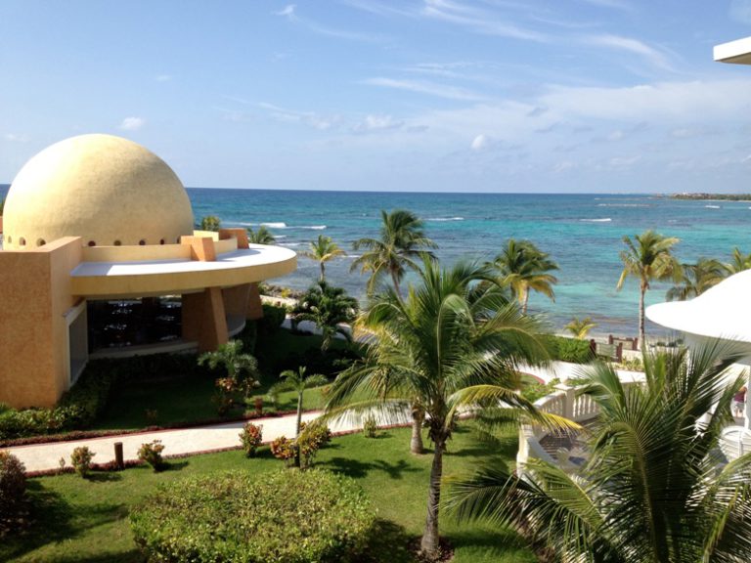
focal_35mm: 35
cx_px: 376
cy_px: 282
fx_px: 759
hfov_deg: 52.6
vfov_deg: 40.7
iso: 64
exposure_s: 1/1346
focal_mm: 4.28
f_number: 2.4
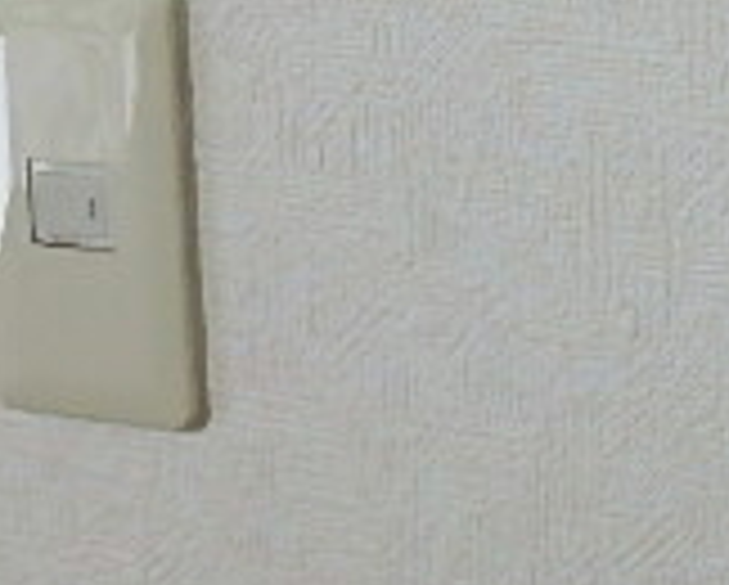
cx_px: 1282
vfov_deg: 17.5
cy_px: -220
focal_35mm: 81
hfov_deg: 18.7
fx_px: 1750
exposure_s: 1/60
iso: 200
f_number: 3.5
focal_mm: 3.7
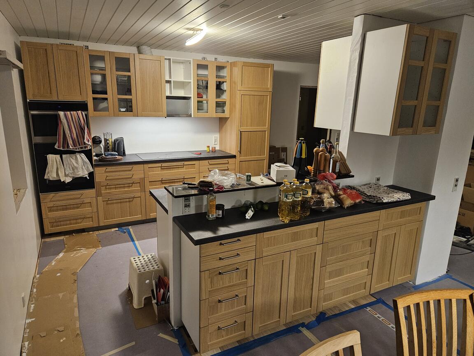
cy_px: 178
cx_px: 237
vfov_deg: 58.9
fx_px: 315
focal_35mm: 23
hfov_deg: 73.9
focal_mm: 5.4
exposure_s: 1/50
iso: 640
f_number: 1.8
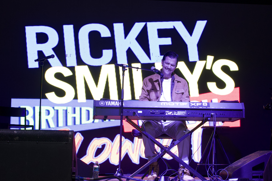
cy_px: 90
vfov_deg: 22.6
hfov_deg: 33.4
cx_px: 136
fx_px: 453
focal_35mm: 60
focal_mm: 40
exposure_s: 1/200
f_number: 5.6
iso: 1250
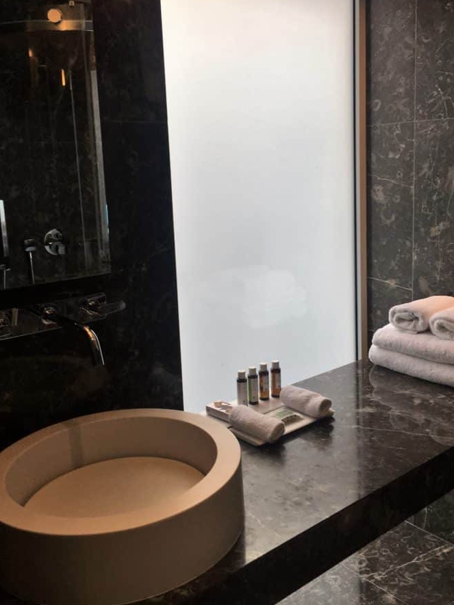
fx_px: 612
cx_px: 243
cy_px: 269
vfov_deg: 52.5
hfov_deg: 40.7
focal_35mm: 35
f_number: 2.2
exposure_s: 1/100
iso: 32
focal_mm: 4.15
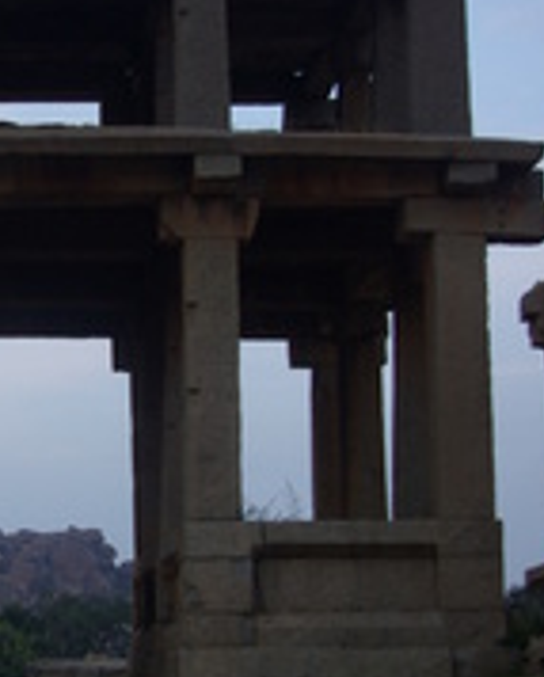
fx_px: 1827
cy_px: 407
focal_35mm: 91
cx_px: -8
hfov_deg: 16.6
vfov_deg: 21.0
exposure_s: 1/30
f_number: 4
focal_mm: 24
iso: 100
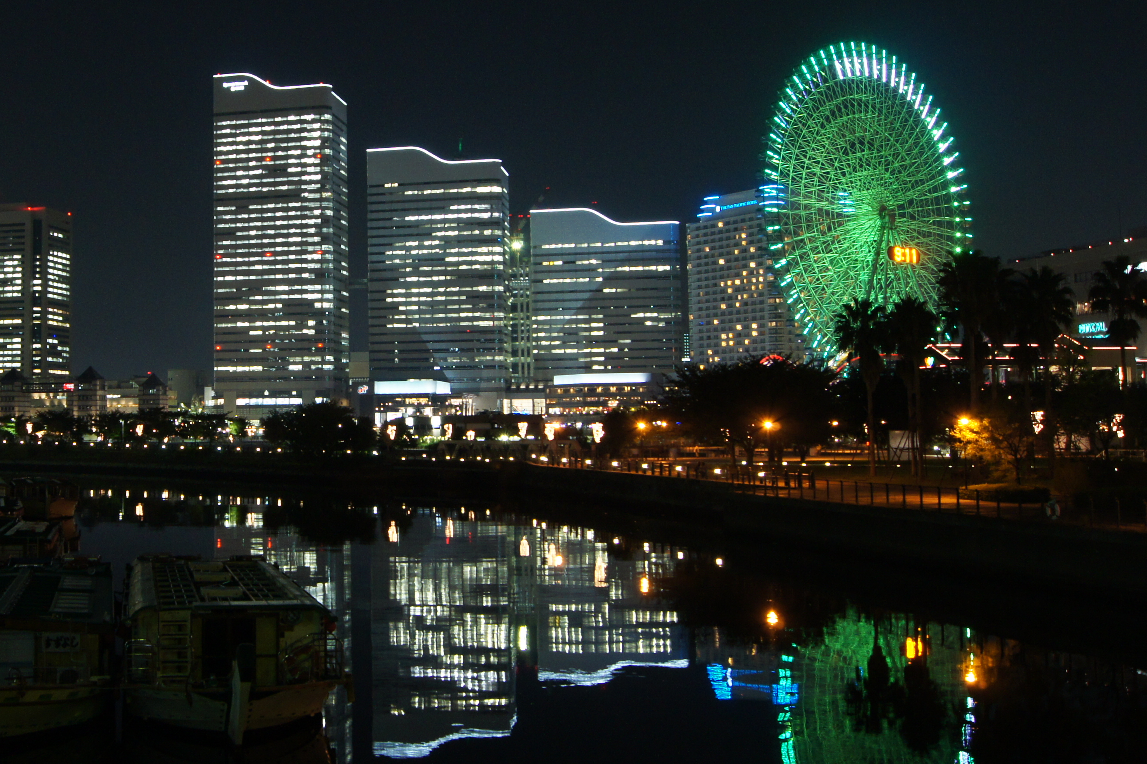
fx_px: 1337
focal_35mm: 42
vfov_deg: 31.8
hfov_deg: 44.9
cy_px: 319
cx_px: 291
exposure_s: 1/2
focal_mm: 18
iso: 800
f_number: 6.3
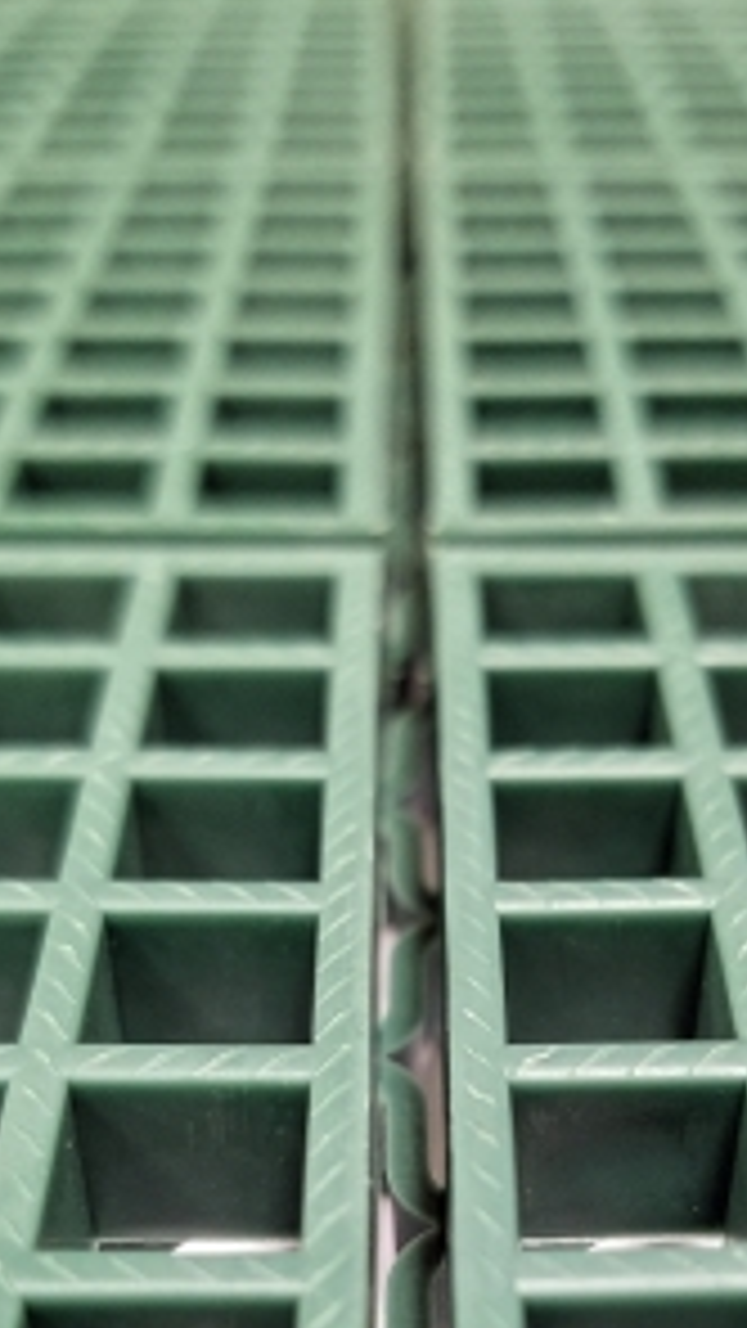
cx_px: 439
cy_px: 1071
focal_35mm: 48
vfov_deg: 41.0
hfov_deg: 24.9
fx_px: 1690
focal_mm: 4.25
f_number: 1.7
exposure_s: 1/17
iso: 200
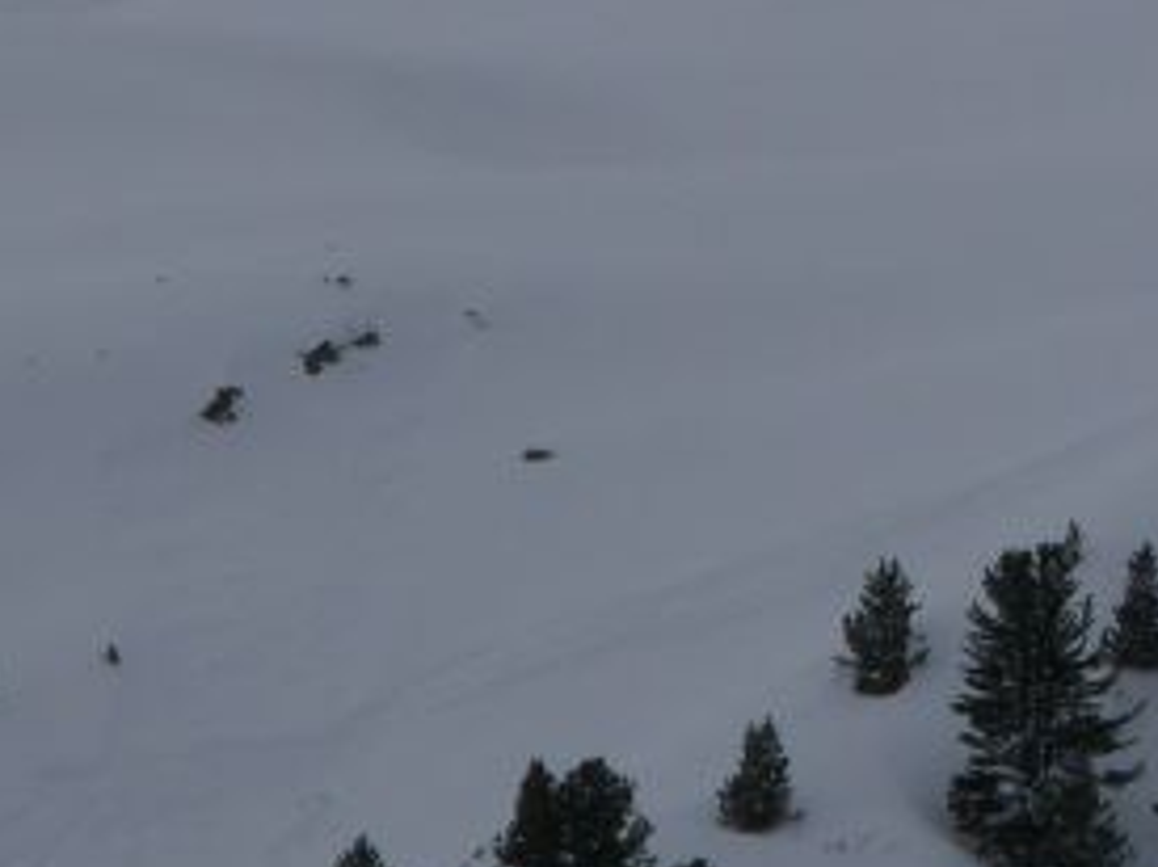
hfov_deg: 1.6
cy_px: -307
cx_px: 1402
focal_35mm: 1222
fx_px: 40861
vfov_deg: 1.2
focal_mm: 88.8
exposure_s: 1/1000
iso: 100
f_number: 11
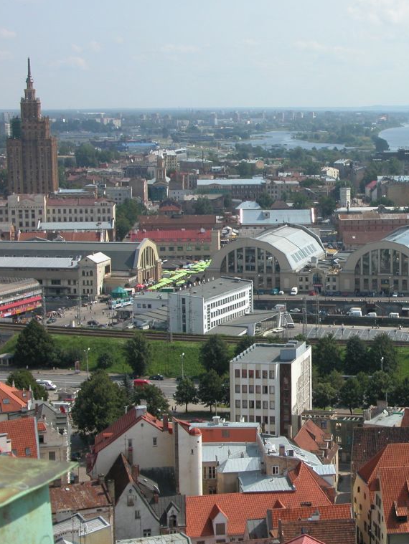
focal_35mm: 89
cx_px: 359
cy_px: 272
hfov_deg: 16.4
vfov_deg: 22.0
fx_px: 1401
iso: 100
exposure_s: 1/320
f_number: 6.5
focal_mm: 16.8
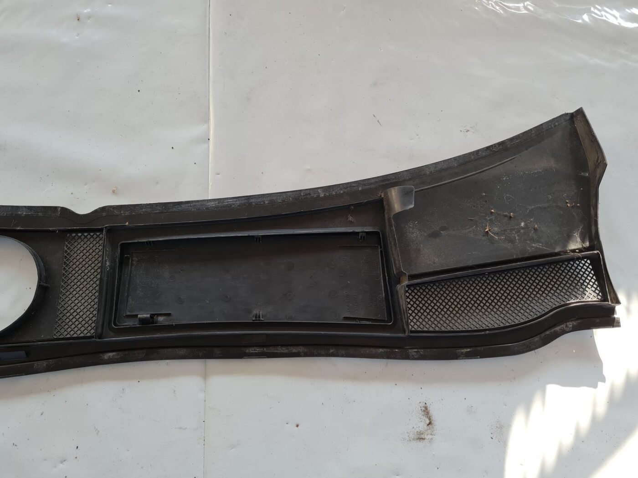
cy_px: 239
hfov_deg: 67.3
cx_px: 319
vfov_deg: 53.1
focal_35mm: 26
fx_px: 479
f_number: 1.8
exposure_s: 1/100
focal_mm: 5.4
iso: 80
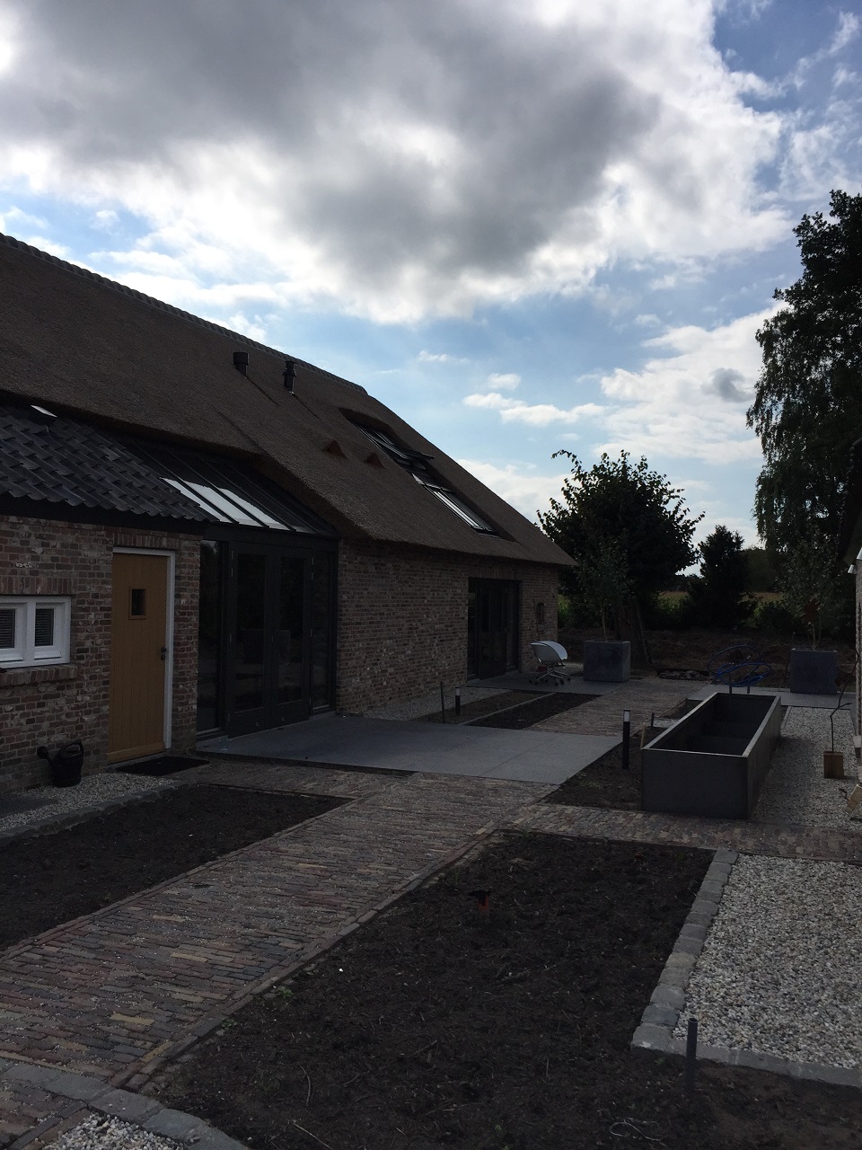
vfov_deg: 61.7
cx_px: 431
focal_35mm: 29
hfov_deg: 48.2
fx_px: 963
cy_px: 575
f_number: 2.2
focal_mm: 4.15
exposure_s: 1/4950
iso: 32
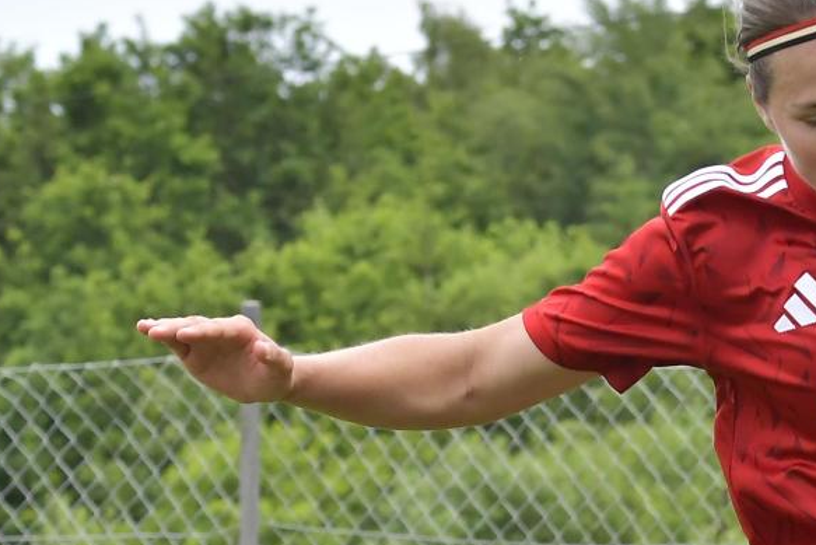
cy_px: 801
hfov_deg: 5.2
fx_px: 8955
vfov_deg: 3.5
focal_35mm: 395
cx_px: 922
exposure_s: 1/1600
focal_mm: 80
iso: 800
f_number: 8
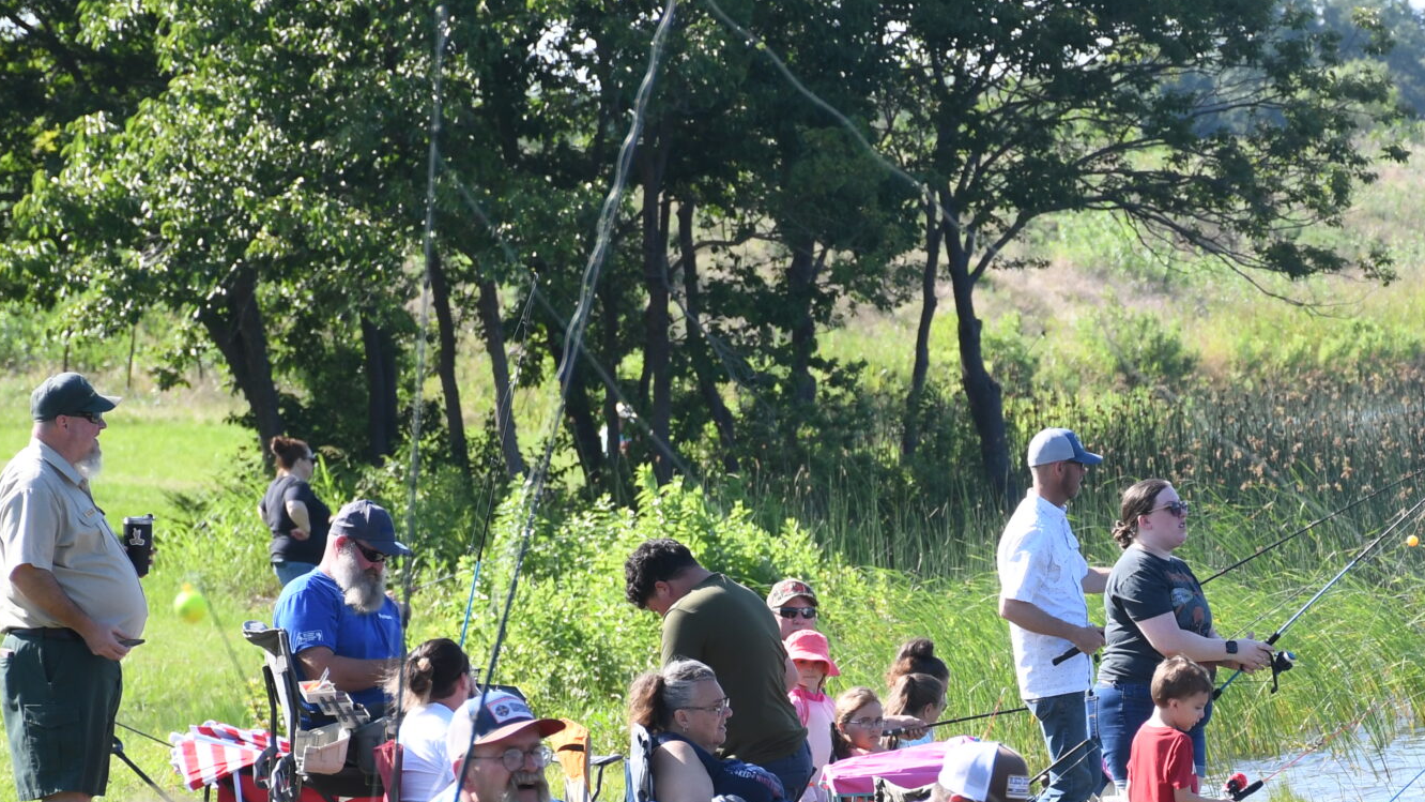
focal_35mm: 286
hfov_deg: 7.5
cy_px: 910
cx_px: 1118
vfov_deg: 4.2
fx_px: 10806
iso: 400
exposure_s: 1/640
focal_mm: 95
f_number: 5.3
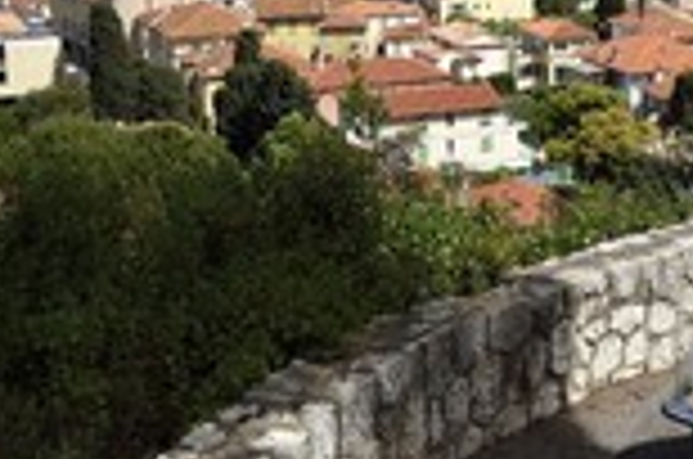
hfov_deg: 23.6
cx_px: 556
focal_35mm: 85
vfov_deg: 15.8
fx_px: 1633
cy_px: 58
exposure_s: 1/400
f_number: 16
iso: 400
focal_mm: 31
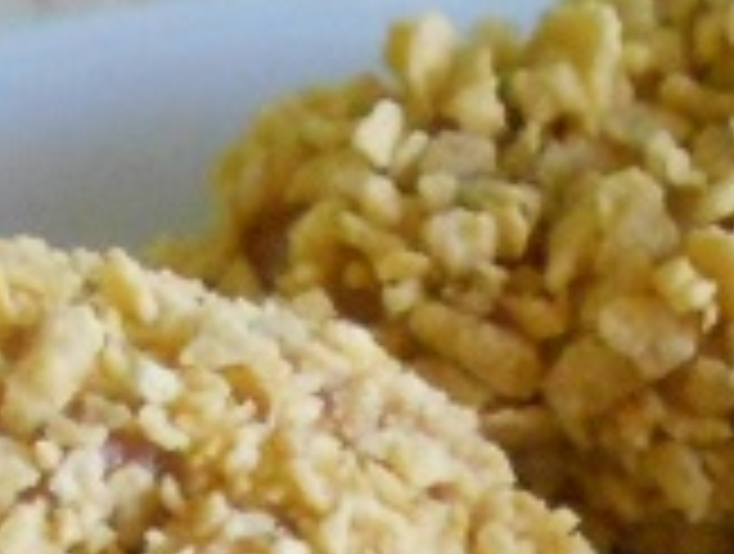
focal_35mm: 163
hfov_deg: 12.1
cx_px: 513
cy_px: 1500
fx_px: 3464
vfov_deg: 8.1
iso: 800
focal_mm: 4.6
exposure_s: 1/80
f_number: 3.2
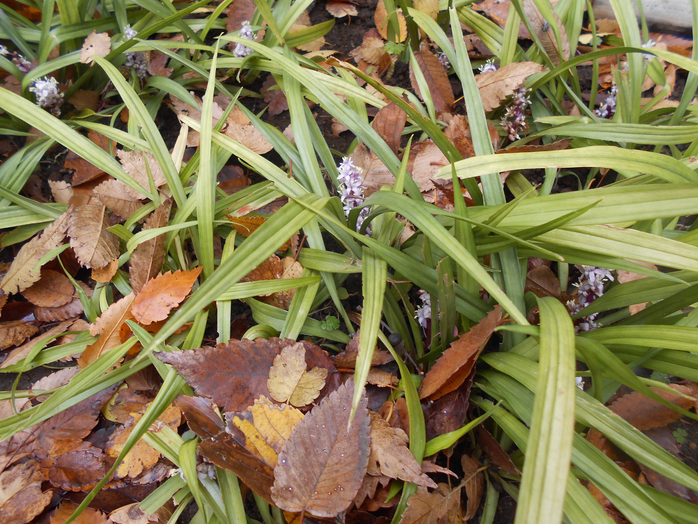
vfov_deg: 53.1
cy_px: 262
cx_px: 349
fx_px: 524
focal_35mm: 26
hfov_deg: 67.3
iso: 80
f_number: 3.2
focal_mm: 4.6
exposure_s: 1/40
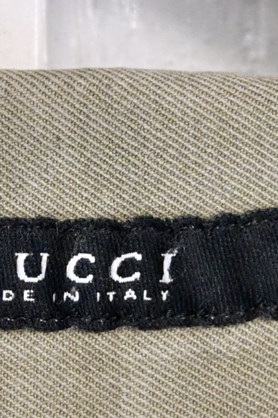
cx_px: 57
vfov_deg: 18.2
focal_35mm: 112
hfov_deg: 12.2
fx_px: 1301
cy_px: 227
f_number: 4.2
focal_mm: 24.5
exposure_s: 1/50
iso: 1250
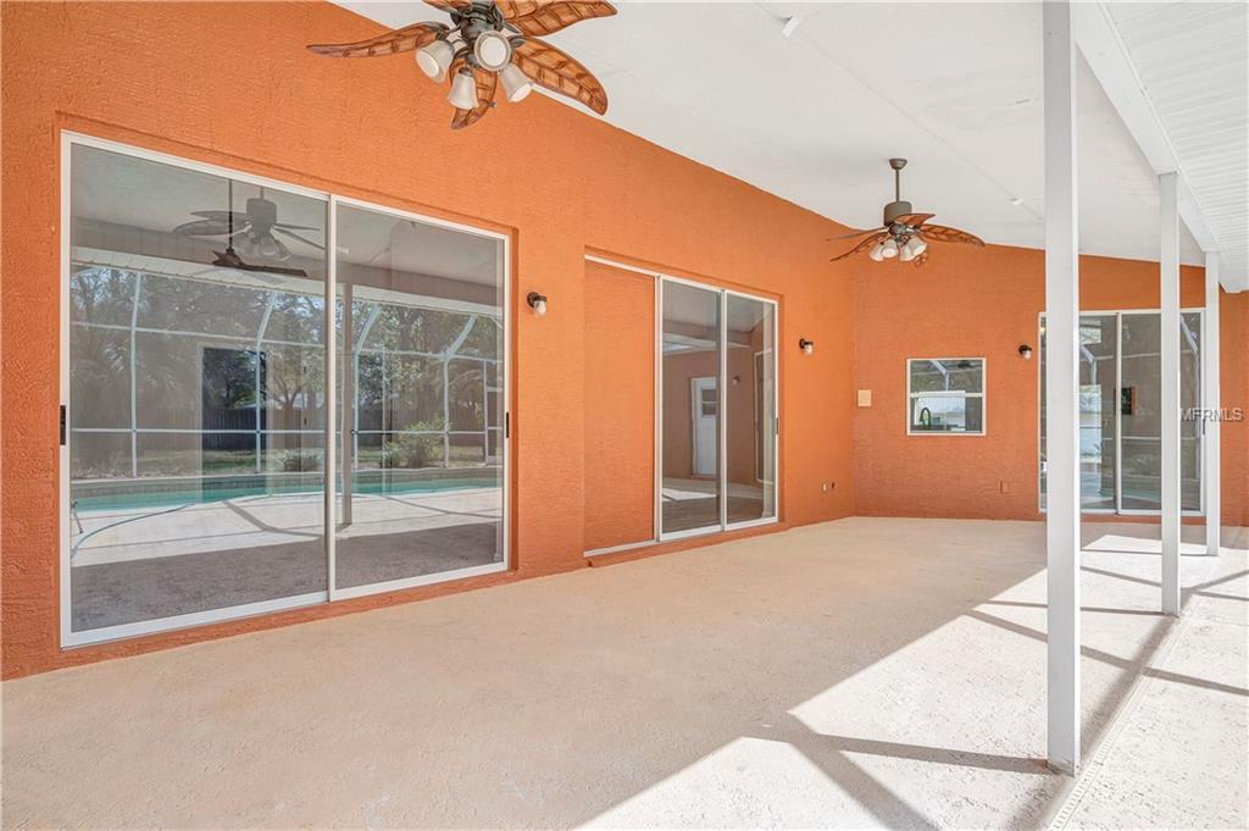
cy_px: 416
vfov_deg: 67.3
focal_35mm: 18
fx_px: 624
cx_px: 624
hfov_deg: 90.0
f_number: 7.1
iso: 320
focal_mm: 18
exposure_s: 1/125
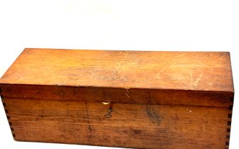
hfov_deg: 35.7
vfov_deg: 22.7
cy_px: 79
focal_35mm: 57
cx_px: 121
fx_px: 371
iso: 32
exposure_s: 1/60
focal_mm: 5.96
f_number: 1.6
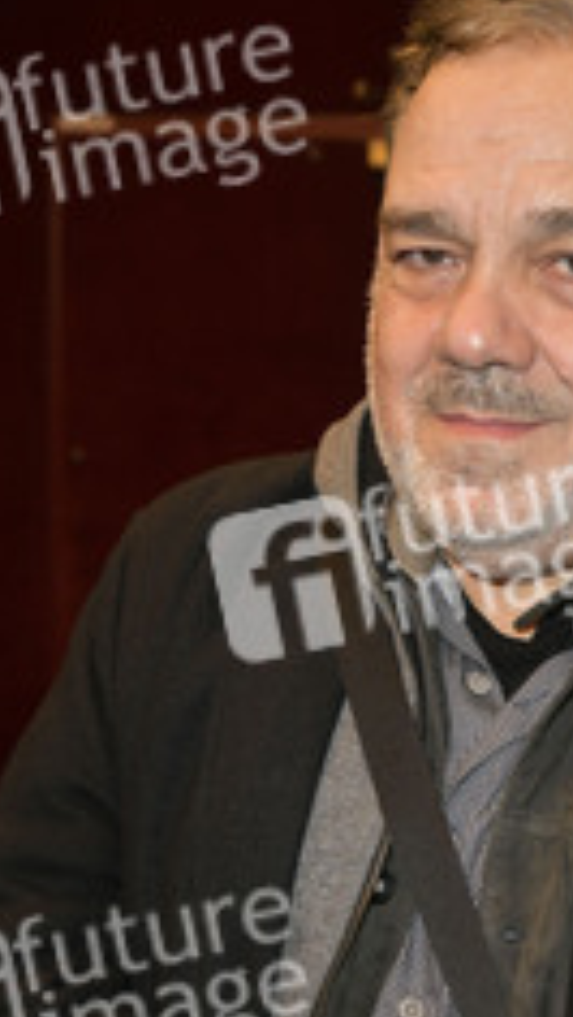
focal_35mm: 71
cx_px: 556
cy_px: 776
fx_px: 1915
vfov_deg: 29.2
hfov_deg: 16.7
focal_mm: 40
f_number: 5
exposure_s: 1/125
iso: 2000
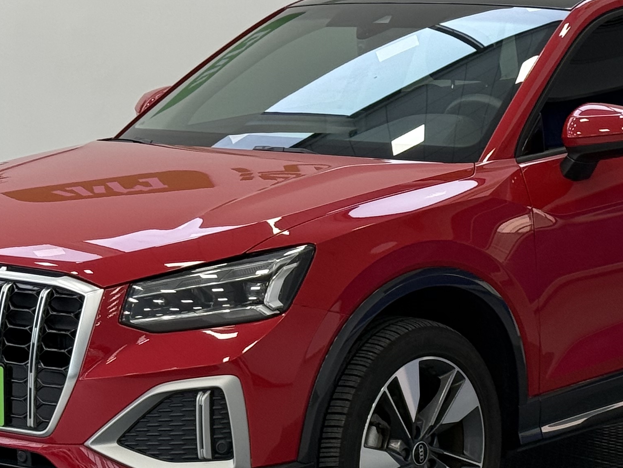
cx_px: 410
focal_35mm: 127
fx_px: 2286
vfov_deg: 11.7
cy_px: 145
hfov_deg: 15.5
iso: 100
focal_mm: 6.76
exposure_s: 1/100
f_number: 1.78
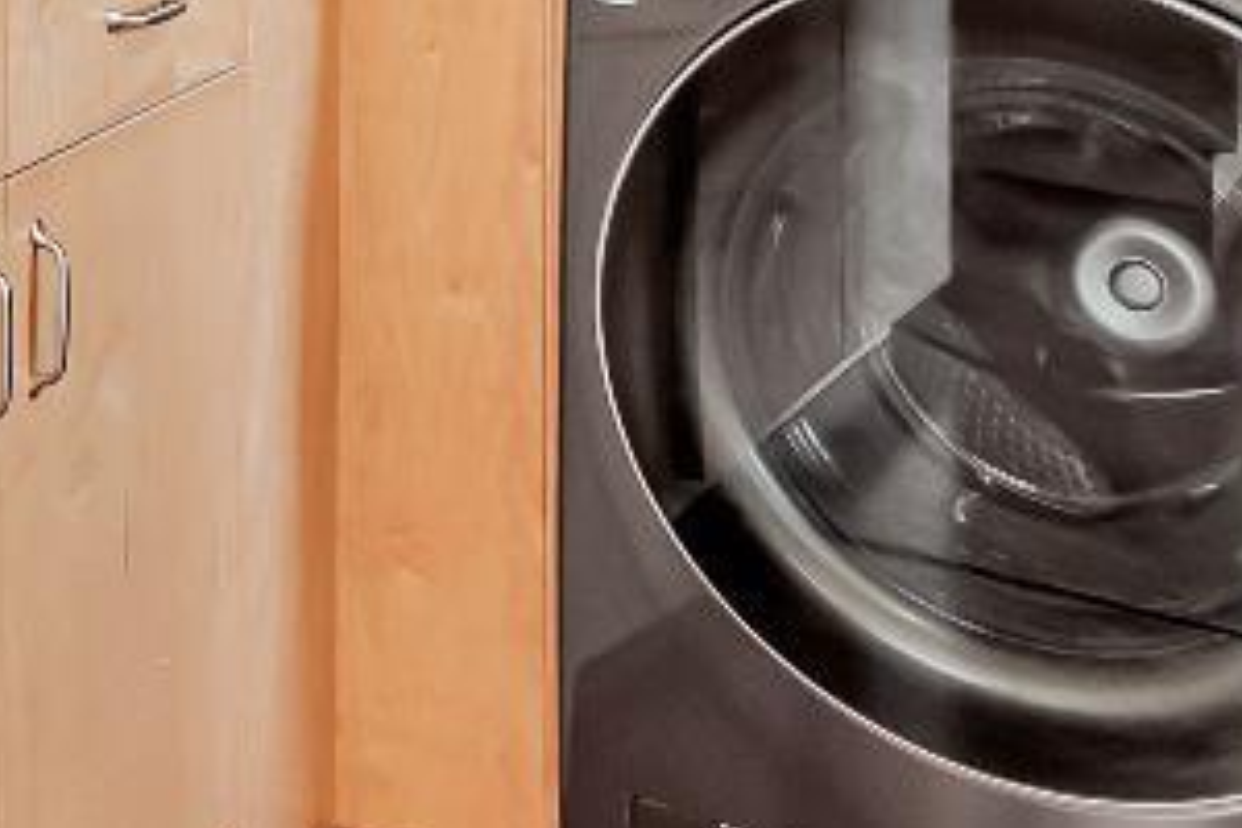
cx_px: -501
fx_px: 2587
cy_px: -654
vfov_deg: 15.6
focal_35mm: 75
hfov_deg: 23.0
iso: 100
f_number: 8
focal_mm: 10
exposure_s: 1/2.5
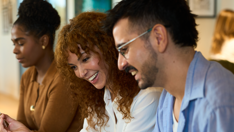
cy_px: 95
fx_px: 465
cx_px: 96
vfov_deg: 16.0
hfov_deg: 28.2
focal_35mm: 75
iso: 400
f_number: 2
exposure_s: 1/250
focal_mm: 50
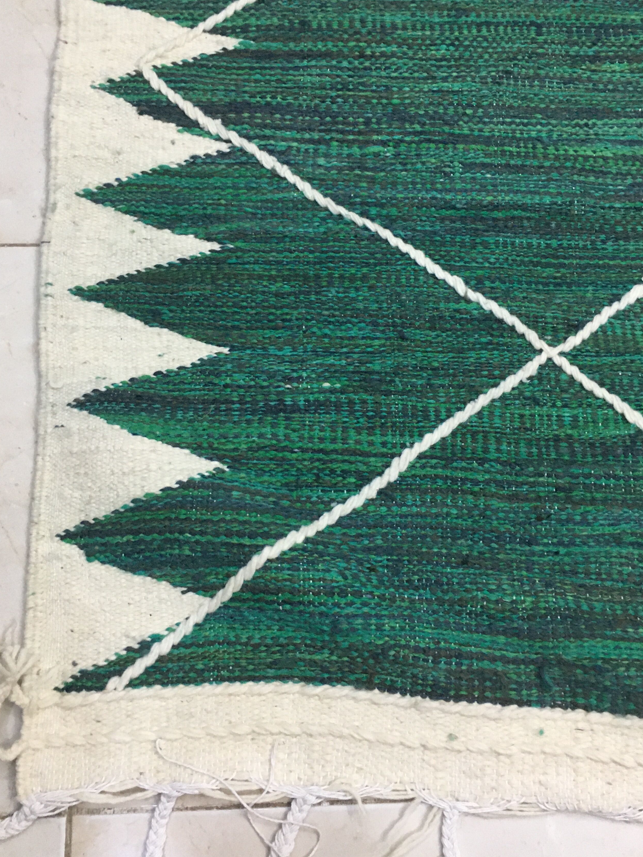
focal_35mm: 35
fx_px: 867
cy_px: 395
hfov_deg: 40.7
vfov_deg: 52.6
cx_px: 328
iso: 250
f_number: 2.2
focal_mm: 4.15
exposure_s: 1/33
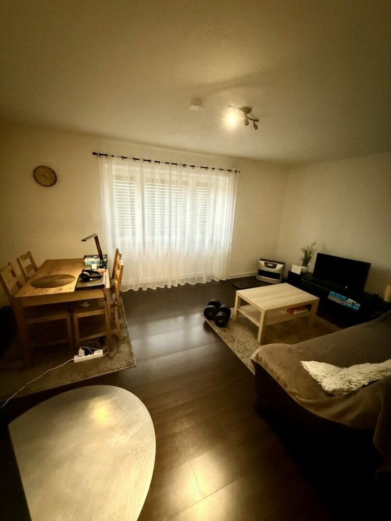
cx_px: 196
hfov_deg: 85.7
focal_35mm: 14
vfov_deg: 102.1
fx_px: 211
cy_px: 260
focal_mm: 2.22
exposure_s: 1/60
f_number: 2.2
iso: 1250
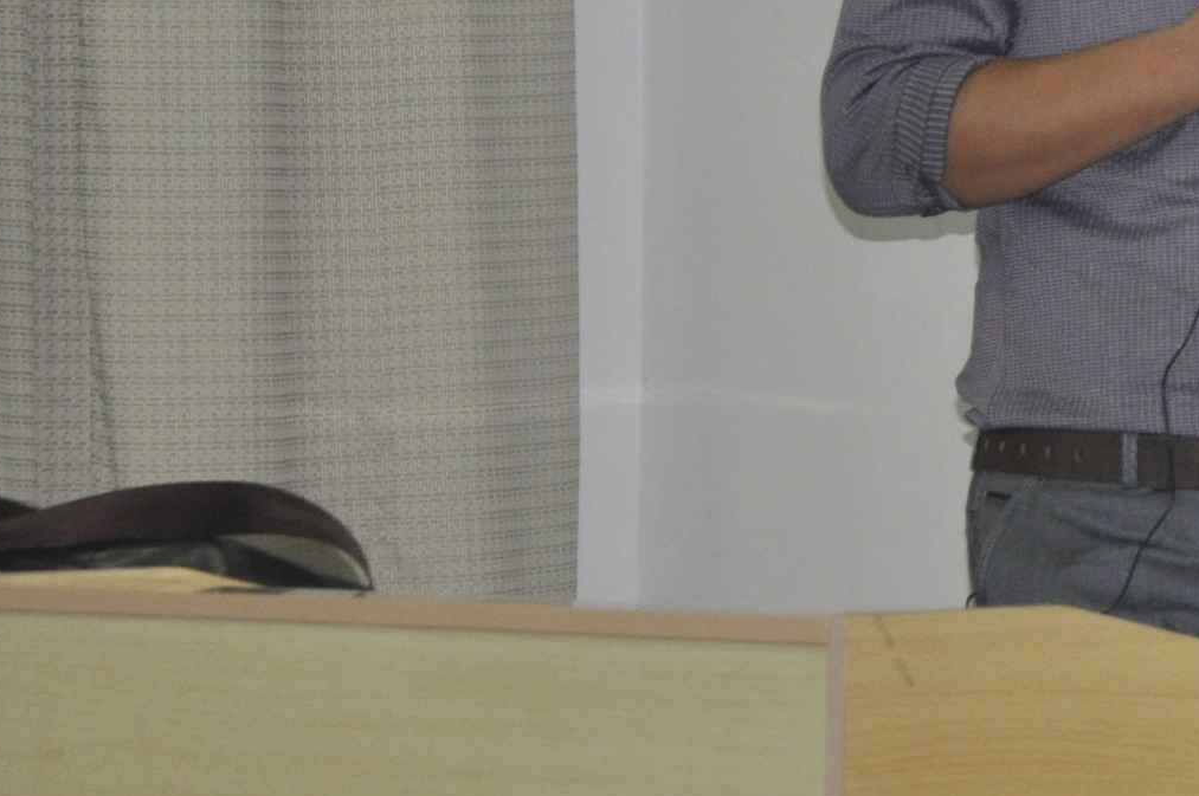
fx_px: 12675
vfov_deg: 3.6
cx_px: 1772
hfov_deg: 5.4
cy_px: -233
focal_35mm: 381
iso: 800
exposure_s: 1/60
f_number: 5.3
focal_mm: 80
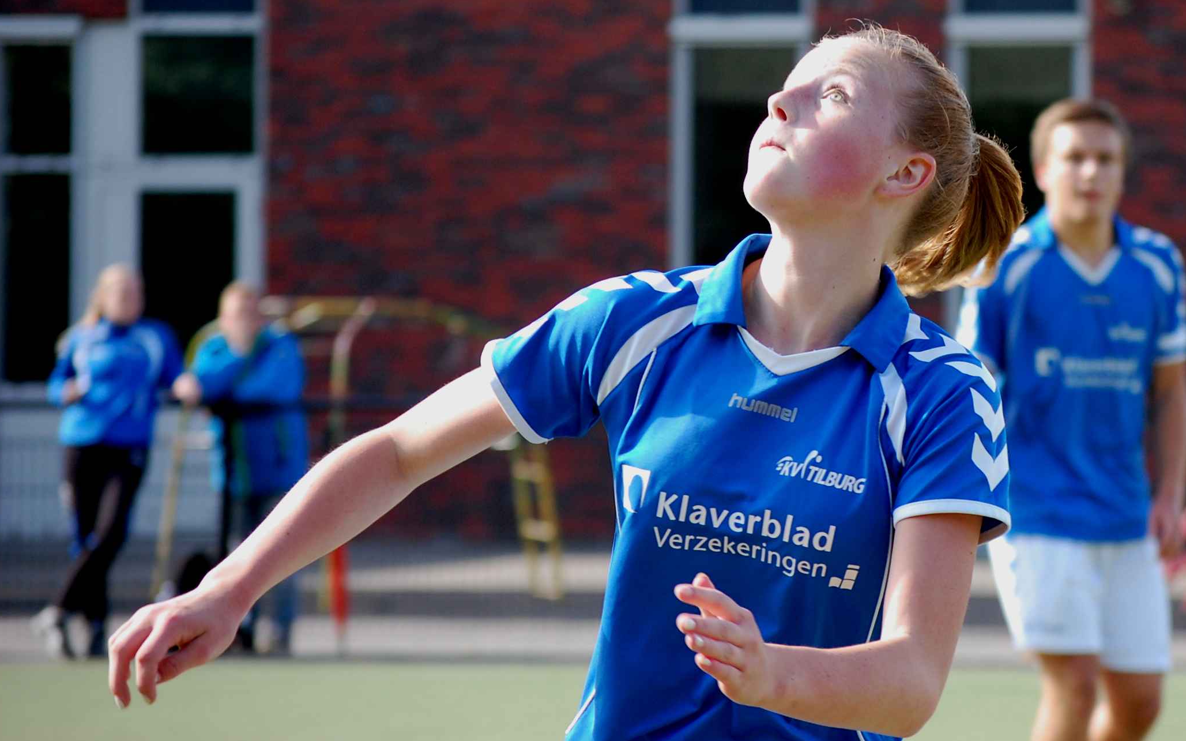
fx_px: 5220
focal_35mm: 162
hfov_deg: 13.0
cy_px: 349
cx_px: 590
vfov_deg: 8.1
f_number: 5
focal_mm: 105
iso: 400
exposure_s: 1/400
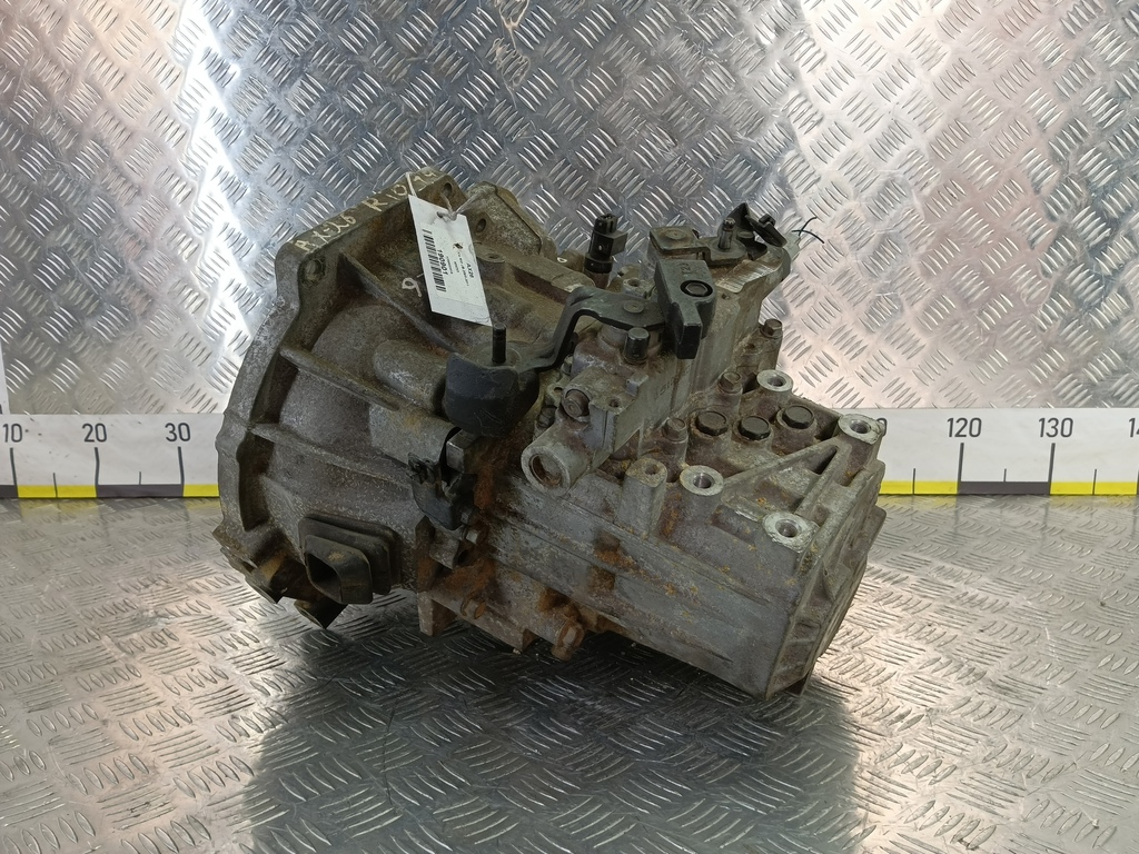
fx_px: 757
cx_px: 570
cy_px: 427
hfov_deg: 73.9
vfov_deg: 58.9
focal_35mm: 23
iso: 97
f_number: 1.6
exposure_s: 1/50
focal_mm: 4.11
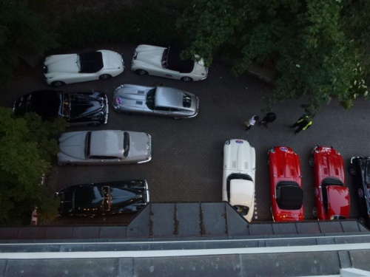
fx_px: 257
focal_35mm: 24
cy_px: 138
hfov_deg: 71.6
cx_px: 185
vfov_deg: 56.8
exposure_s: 1/30
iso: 200
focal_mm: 4.3
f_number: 3.3
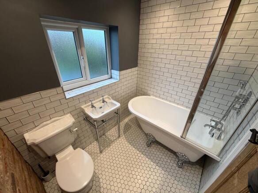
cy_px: 96
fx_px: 104
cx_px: 129
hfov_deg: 102.1
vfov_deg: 85.7
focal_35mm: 14
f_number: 2.2
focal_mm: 2.22
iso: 125
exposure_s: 1/100
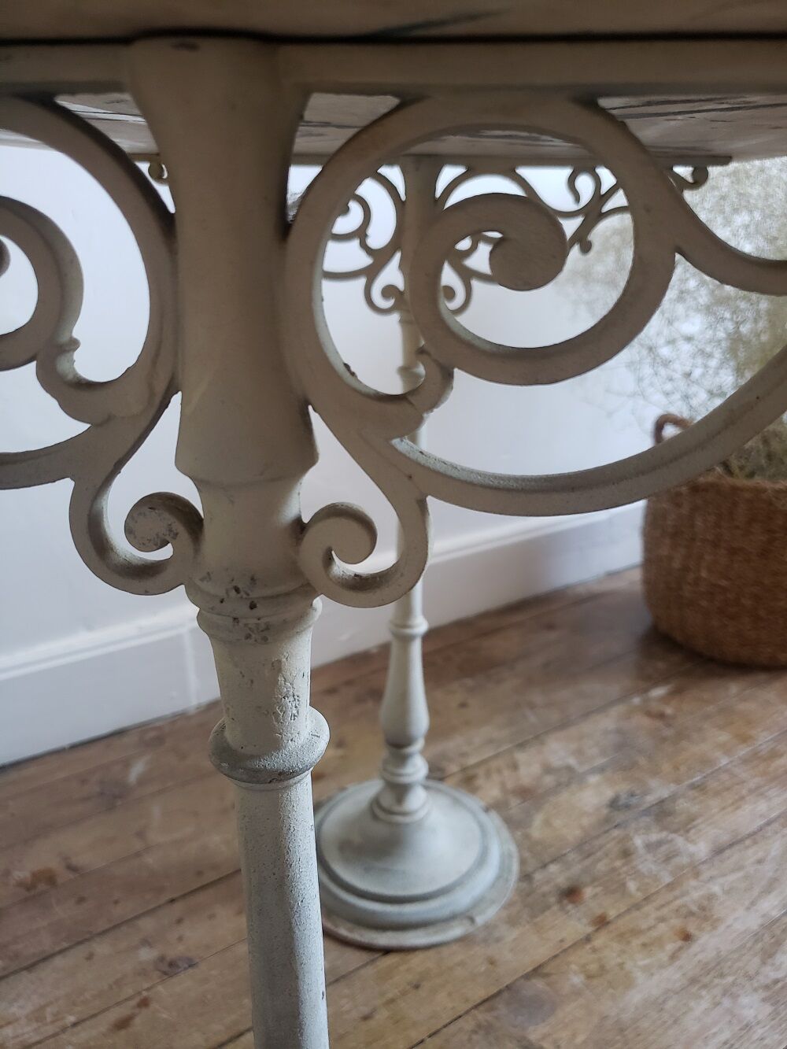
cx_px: 394
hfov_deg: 53.1
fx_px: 788
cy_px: 524
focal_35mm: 26
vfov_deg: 67.3
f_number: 1.5
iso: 250
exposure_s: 1/27
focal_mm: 4.3
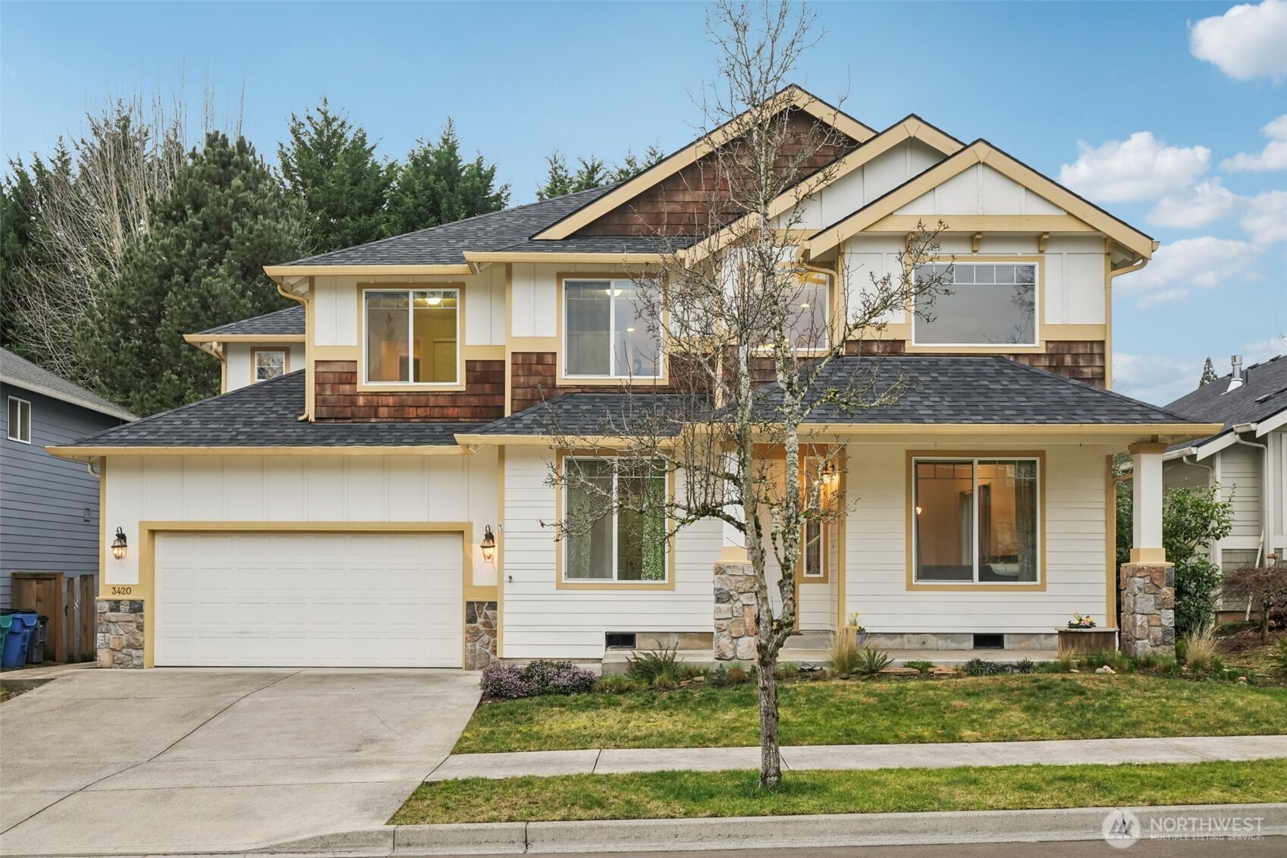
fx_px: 1144
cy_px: 429
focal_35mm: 32
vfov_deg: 41.1
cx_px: 644
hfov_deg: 58.7
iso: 400
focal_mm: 32
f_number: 8
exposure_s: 1/13
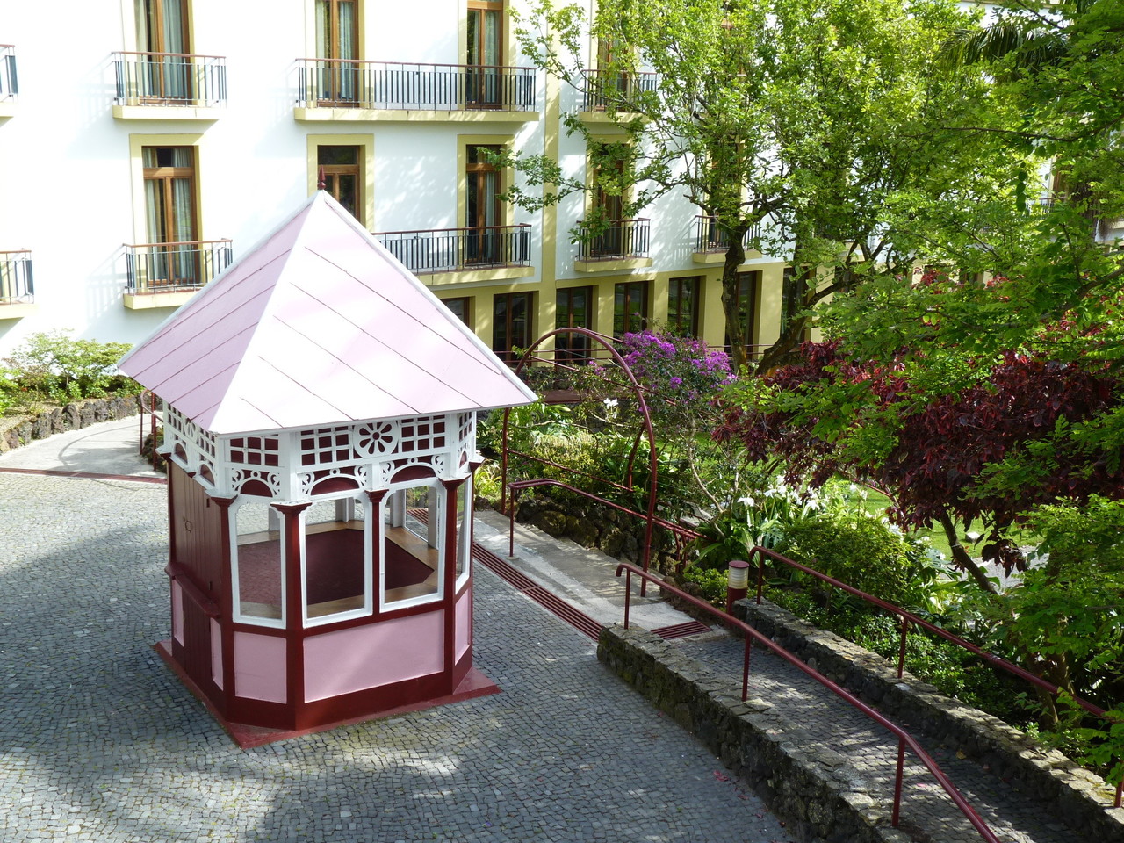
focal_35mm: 40
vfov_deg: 36.0
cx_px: 562
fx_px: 1299
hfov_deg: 46.8
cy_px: 422
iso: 80
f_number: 4
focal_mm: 7.2
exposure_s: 1/125
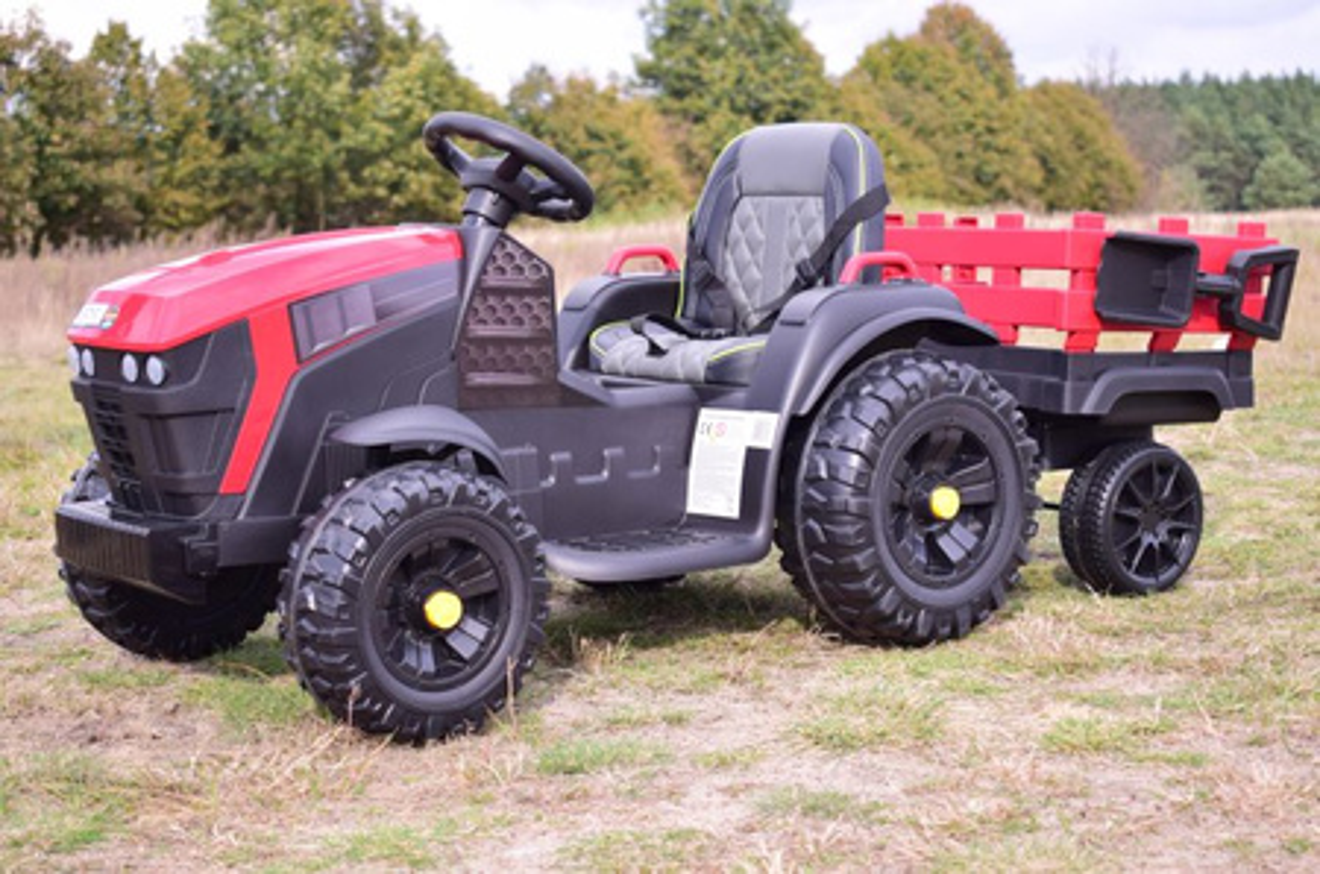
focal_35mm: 60
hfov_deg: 33.5
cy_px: 437
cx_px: 660
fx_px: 2195
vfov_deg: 22.5
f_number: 5
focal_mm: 40
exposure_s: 1/640
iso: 400
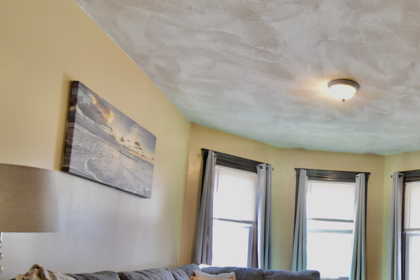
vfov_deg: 40.3
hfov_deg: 53.1
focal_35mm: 31
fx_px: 367
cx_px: 369
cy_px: 218
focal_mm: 11.5
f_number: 4
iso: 800
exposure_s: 1/60
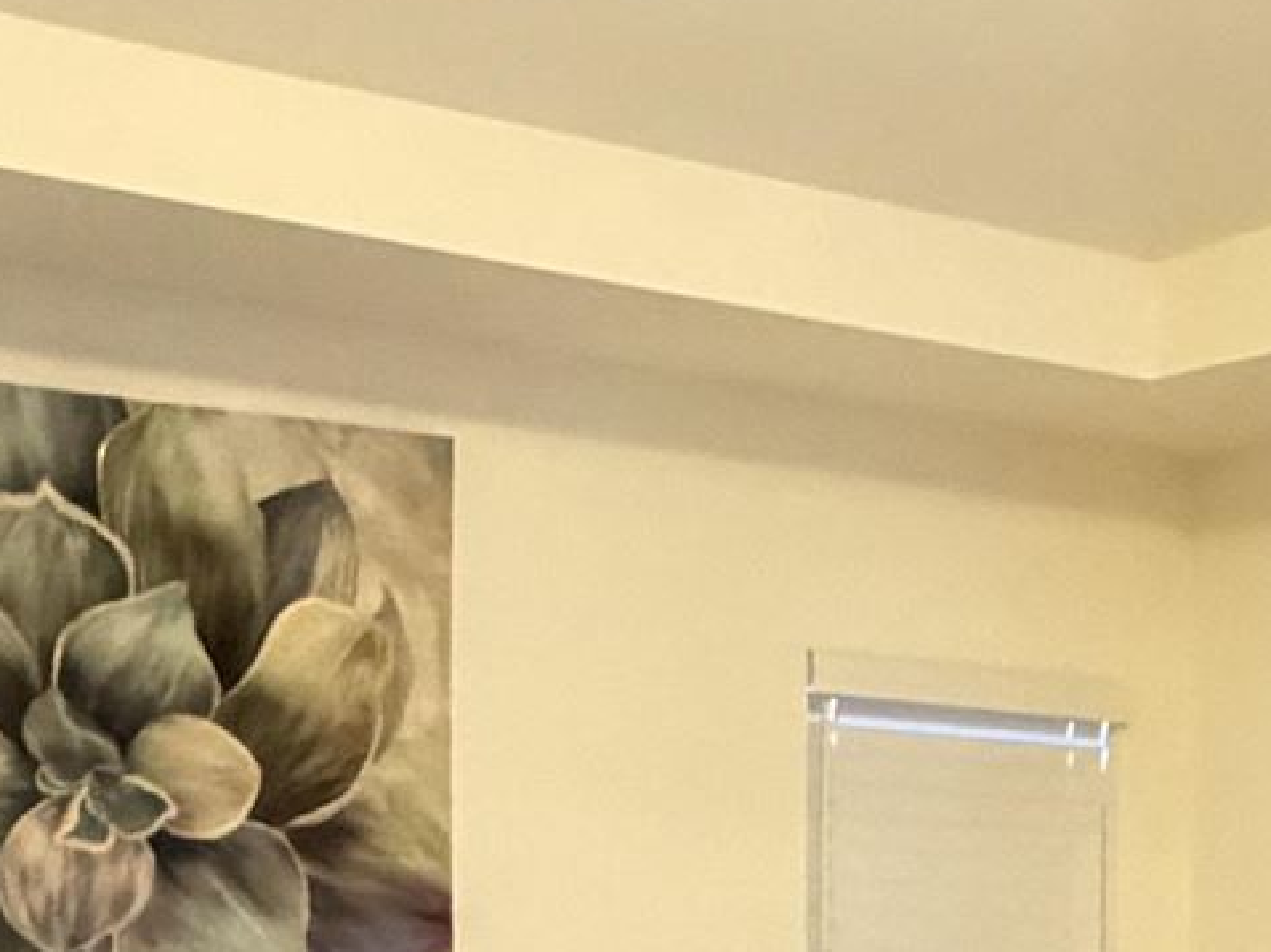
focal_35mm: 90
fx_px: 3303
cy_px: 981
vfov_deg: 16.0
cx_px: 1258
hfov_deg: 21.1
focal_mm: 2.22
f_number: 2.2
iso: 1600
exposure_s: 1/30
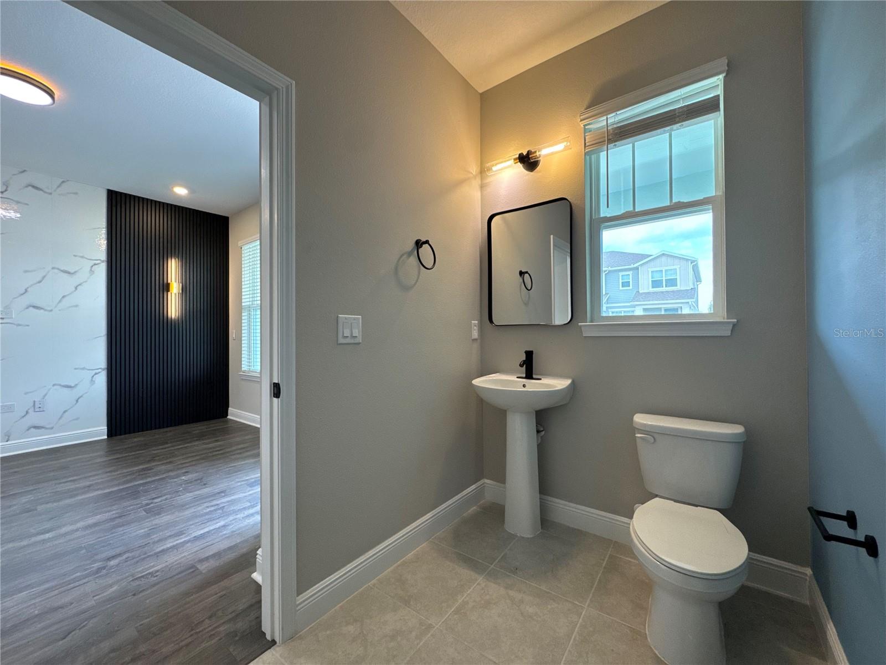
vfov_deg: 85.7
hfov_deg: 102.1
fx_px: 358
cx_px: 443
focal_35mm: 14
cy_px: 332
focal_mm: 2.22
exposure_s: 1/120
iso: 250
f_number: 2.2
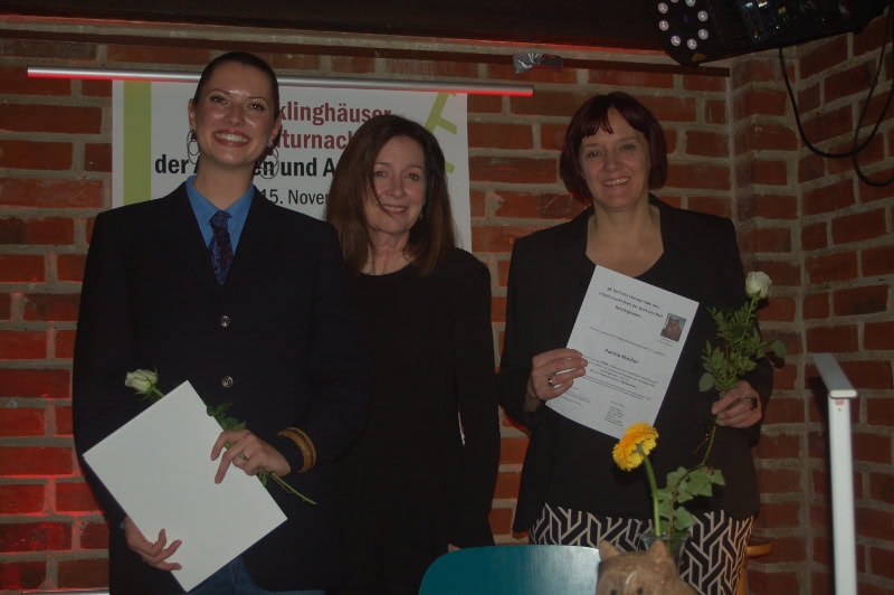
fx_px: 1414
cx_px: 447
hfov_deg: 35.1
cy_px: 298
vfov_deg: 23.7
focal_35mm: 57
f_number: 5
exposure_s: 1/60
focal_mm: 38
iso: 400
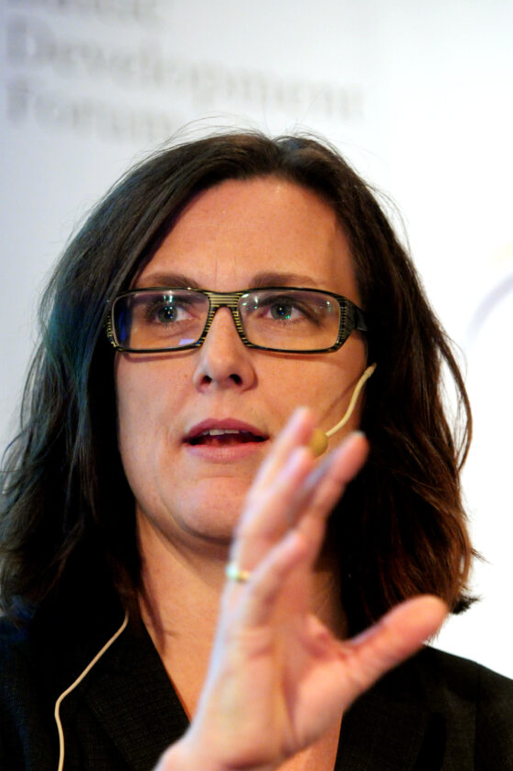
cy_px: 487
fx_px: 5497
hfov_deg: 5.3
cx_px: 235
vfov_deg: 8.0
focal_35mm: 257
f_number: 2.8
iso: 2000
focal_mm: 125
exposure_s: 1/100
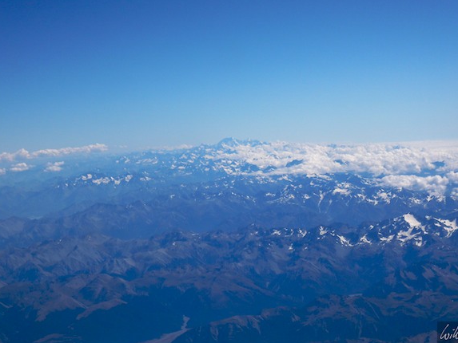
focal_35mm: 90
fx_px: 1191
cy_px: 175
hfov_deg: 21.8
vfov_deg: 16.4
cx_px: 229
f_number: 14
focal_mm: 14.1
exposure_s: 1/125
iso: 100
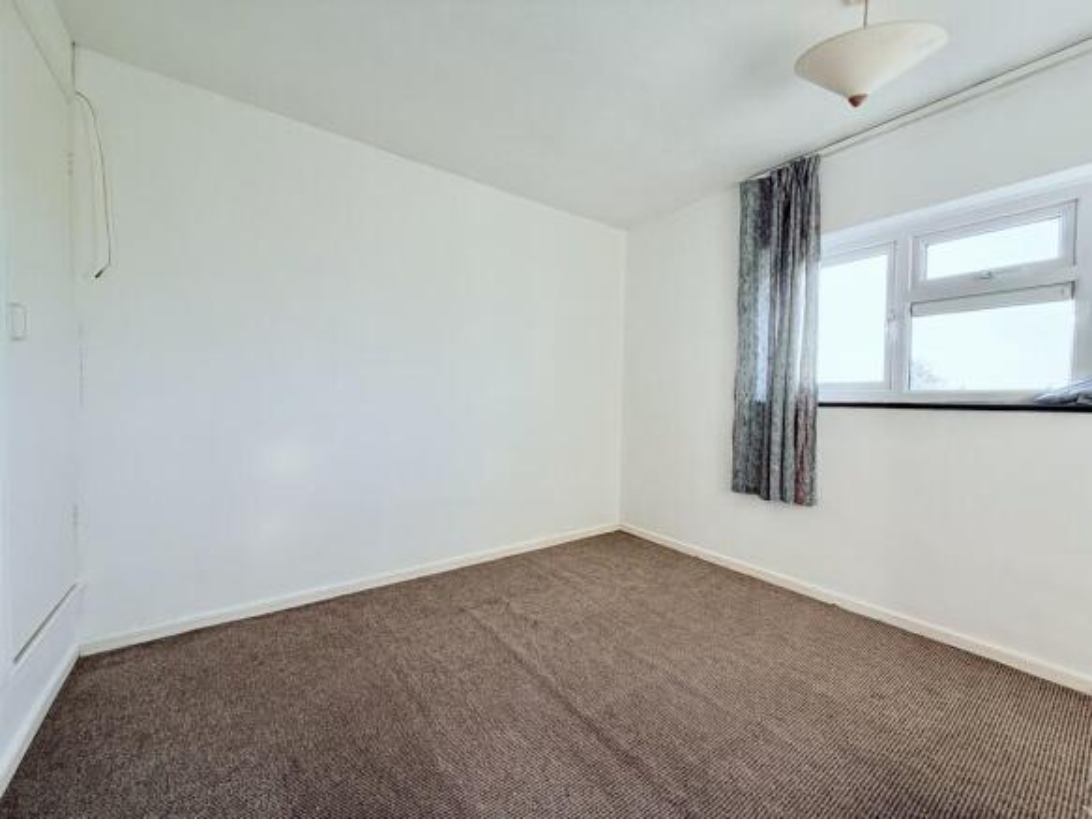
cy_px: 410
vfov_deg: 85.7
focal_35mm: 14
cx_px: 546
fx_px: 442
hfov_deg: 102.1
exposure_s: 1/99
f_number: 2.2
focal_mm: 2.22
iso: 80
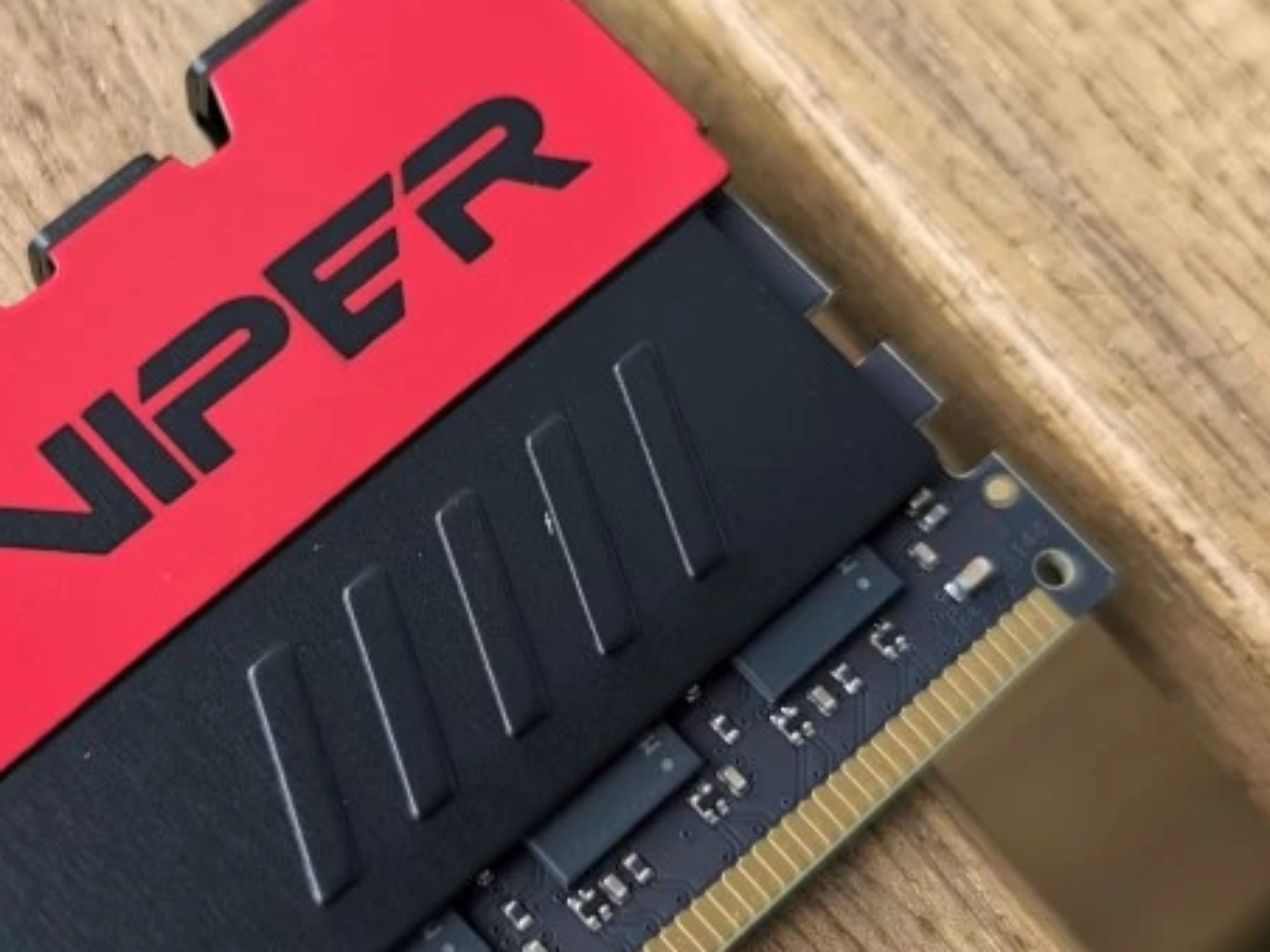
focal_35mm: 69
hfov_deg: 27.9
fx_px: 2531
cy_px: 520
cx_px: 377
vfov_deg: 21.3
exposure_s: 1/413
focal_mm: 5.56
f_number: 1.6
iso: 50
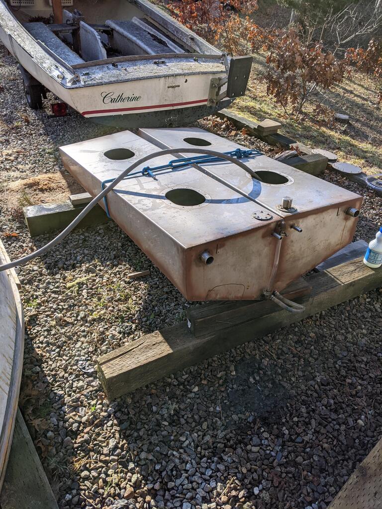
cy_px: 254
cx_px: 191
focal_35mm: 27
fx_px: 397
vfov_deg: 65.3
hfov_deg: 51.4
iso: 57
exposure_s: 1/1675
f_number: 1.8
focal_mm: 4.44
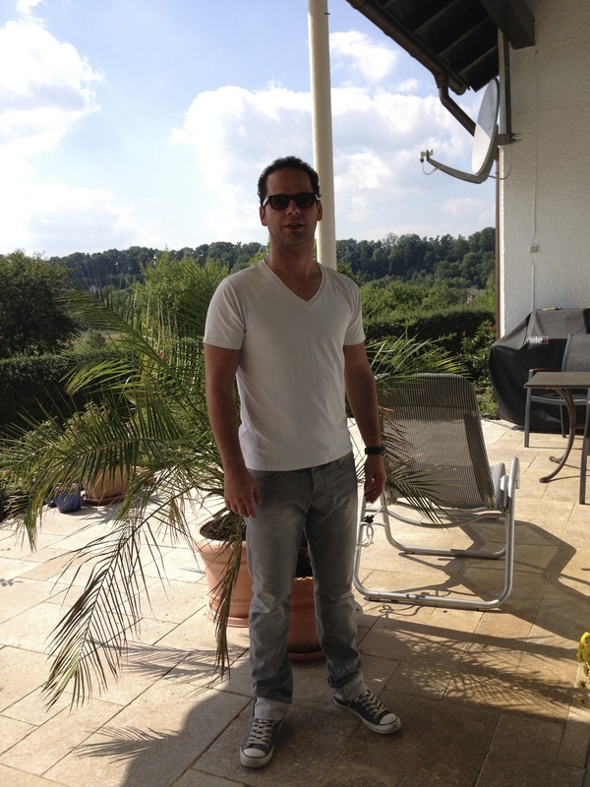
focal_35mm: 33
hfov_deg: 42.9
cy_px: 394
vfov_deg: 55.4
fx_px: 750
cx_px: 295
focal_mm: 4.13
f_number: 2.4
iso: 50
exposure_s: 1/1323
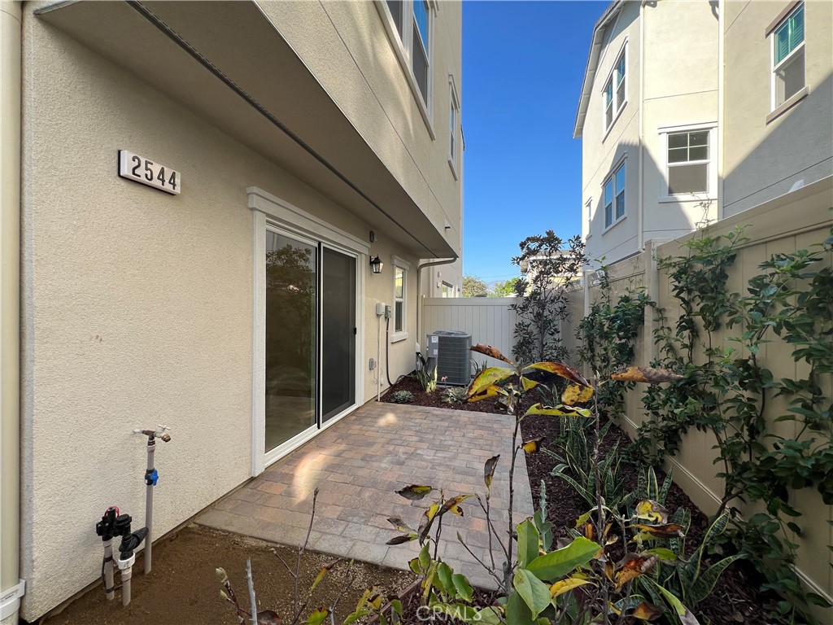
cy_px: 312
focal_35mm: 13
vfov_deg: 89.9
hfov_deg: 106.2
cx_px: 416
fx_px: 313
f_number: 1.8
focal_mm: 1.57
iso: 32
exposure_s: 1/274
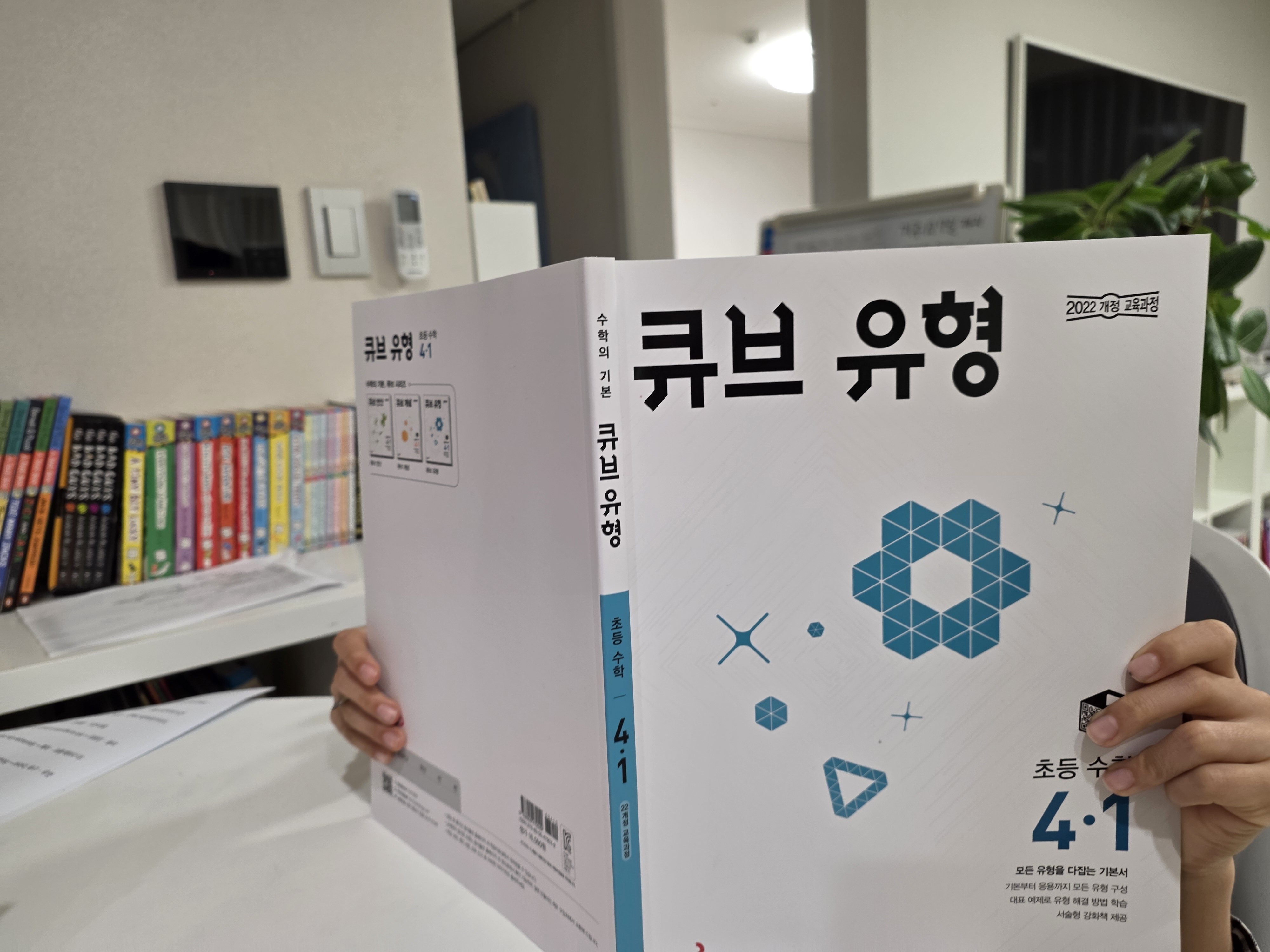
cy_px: 476
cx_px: 635
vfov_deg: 58.9
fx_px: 844
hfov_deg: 73.9
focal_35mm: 23
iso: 100
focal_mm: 6.25
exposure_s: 1/60
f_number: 1.7
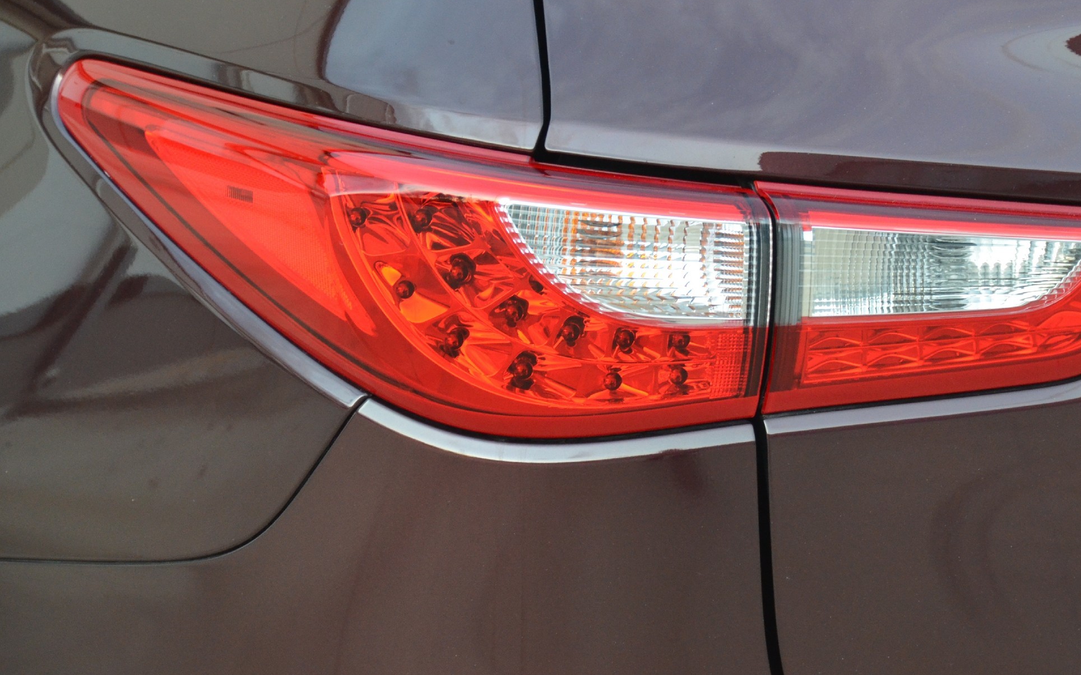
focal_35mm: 208
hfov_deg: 10.1
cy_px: 242
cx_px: 647
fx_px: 6117
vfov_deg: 6.3
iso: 1600
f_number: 5.3
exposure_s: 1/40
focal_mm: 105
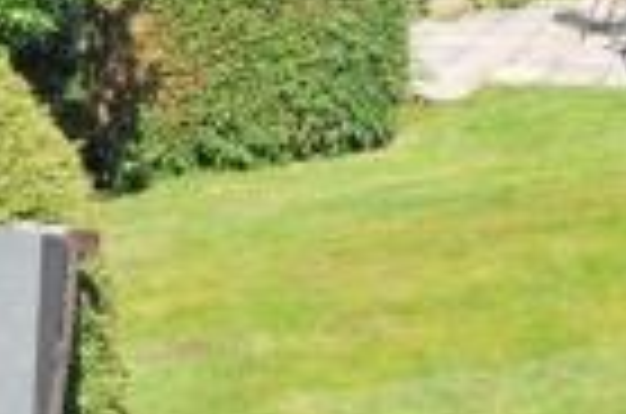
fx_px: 1787
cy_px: -61
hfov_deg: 17.9
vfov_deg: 12.9
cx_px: 919
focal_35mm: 103
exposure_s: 1/250
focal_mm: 20
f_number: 11
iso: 250
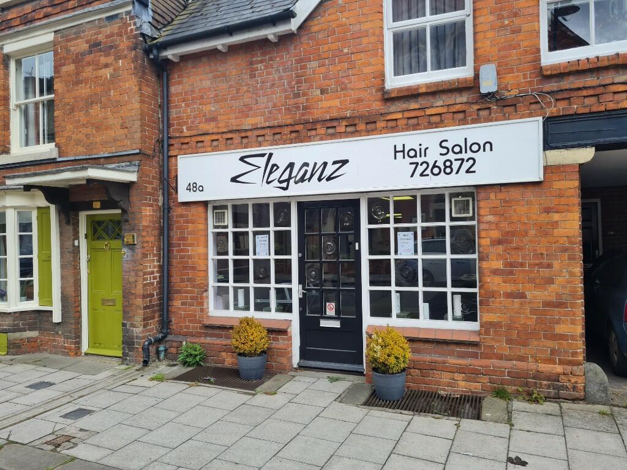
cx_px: 314
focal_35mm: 26
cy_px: 235
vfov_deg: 53.1
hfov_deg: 67.3
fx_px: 471
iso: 50
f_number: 1.8
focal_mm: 5.4
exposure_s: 1/478
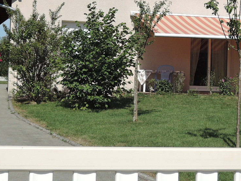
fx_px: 599
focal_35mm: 86
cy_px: 67
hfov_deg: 22.8
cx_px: 131
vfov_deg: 17.1
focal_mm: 8.6
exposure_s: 1/200
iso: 80
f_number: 3.2
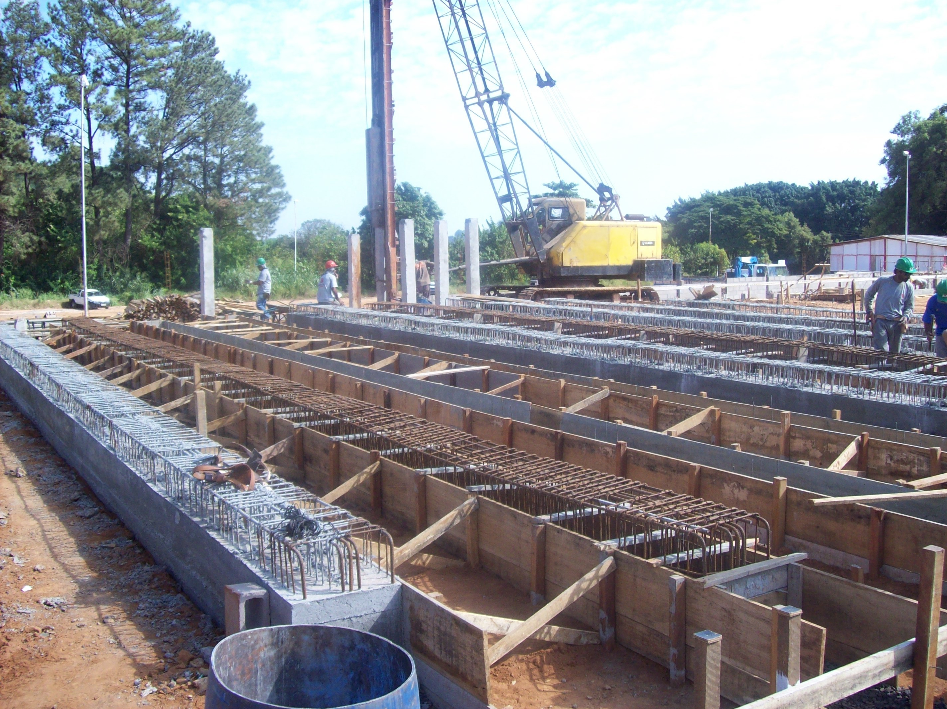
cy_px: 354
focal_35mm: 36
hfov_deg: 51.4
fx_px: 985
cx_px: 474
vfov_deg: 39.6
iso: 80
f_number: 2.7
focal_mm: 6
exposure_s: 1/605
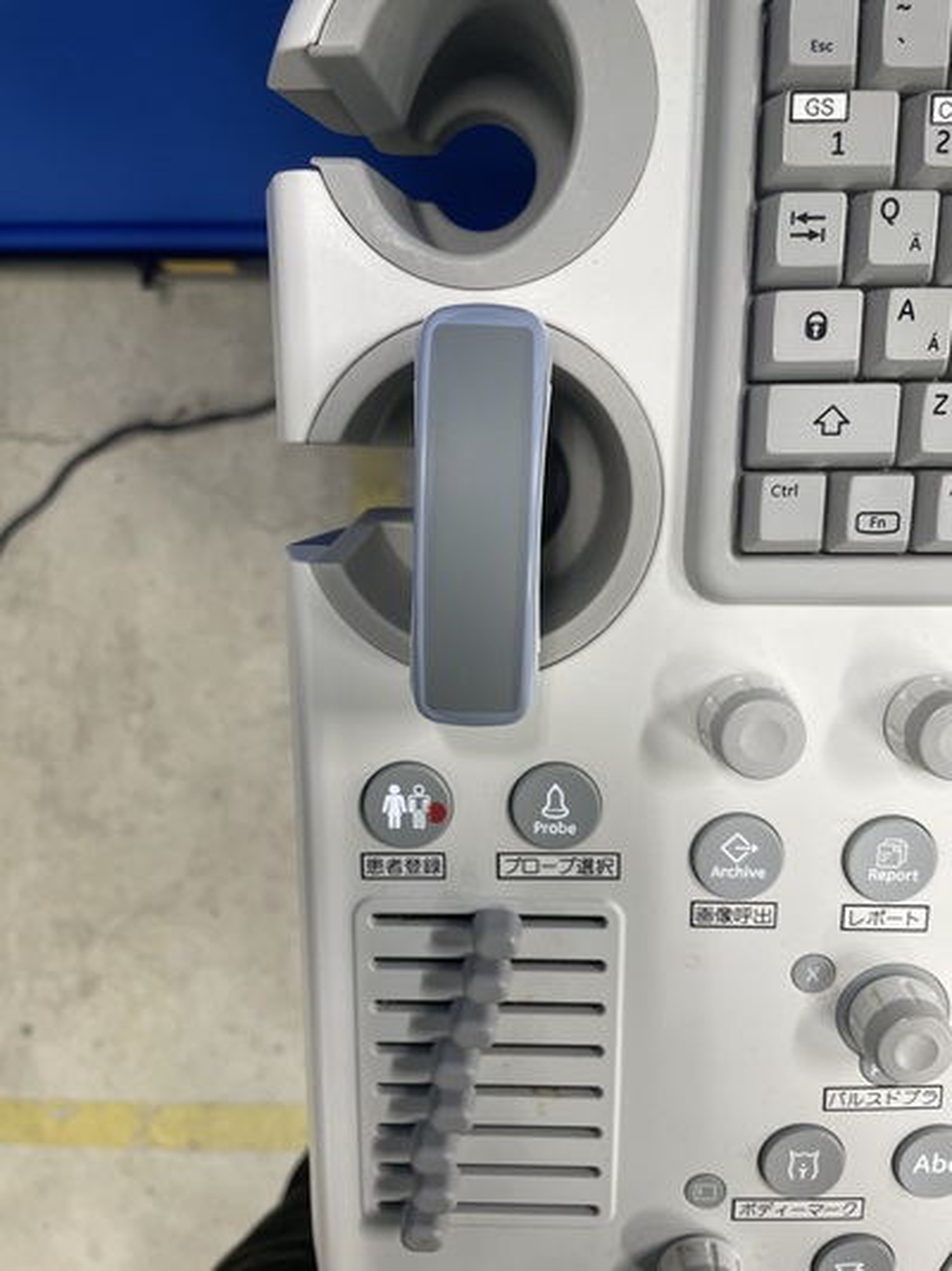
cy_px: 636
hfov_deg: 53.0
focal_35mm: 26
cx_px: 476
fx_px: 954
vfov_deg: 67.3
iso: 80
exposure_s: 1/60
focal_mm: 4.2
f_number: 1.6
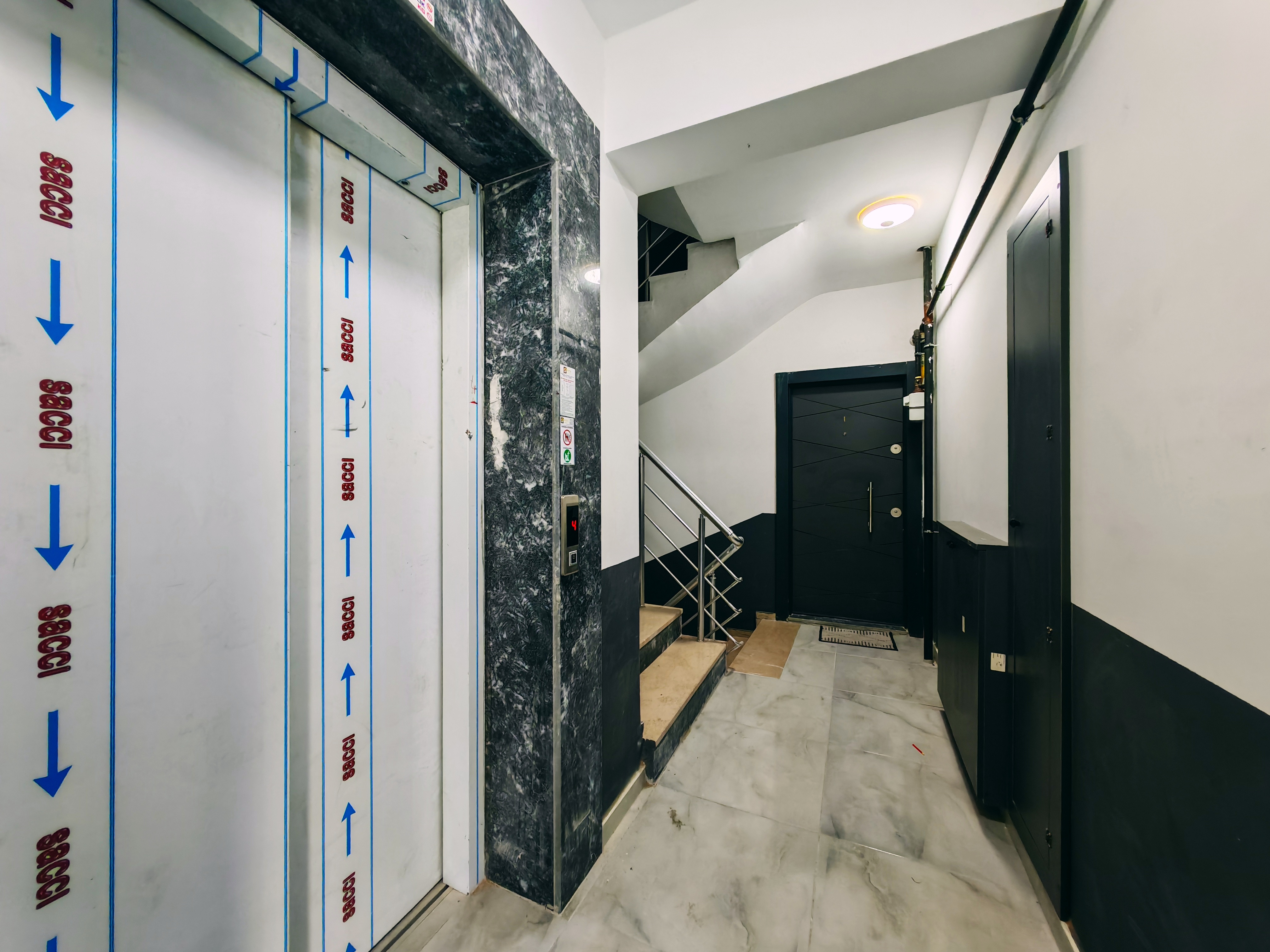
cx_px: 635
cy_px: 476
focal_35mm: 12
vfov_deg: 94.5
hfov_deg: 110.5
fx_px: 440
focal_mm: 1.82
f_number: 2
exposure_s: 1/33
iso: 400
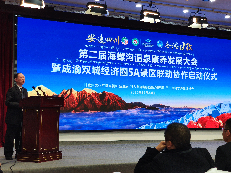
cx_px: 116
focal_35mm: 56
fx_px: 374
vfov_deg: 26.1
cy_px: 86
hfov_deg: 34.3
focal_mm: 6.22
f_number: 2.2
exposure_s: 1/50
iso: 166
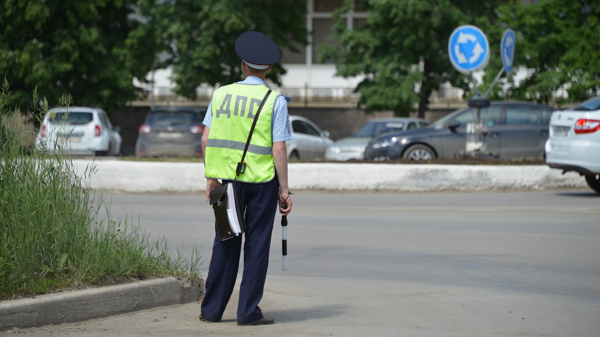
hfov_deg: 8.9
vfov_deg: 5.0
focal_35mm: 242
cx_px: 300
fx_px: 3850
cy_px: 161
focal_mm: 230
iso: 200
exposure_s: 1/500
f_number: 6.7
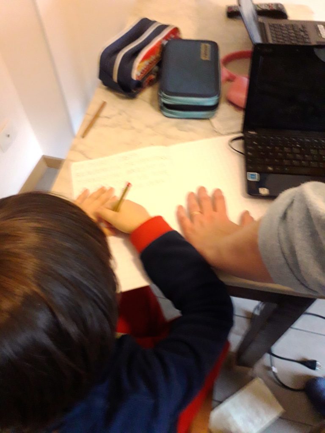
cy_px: 216
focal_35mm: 27
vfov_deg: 65.3
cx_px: 162
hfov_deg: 51.4
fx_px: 338
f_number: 1.9
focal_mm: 3.6
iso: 250
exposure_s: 1/25
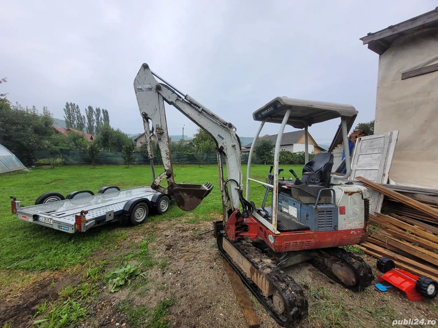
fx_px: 164
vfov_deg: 89.9
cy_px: 164
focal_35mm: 13
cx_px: 219
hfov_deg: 106.2
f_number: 2.2
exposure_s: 1/100
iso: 80
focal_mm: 1.74
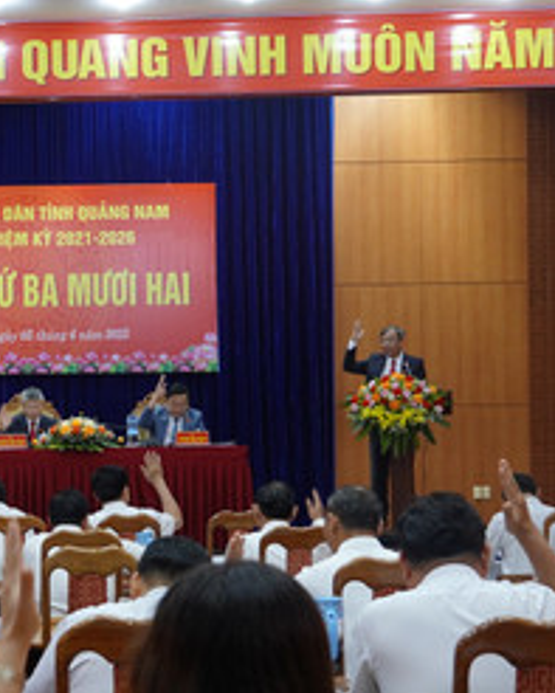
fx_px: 1395
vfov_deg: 27.7
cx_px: 23
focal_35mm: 68
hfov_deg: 21.8
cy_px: 456
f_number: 4.5
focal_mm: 22
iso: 800
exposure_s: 1/50
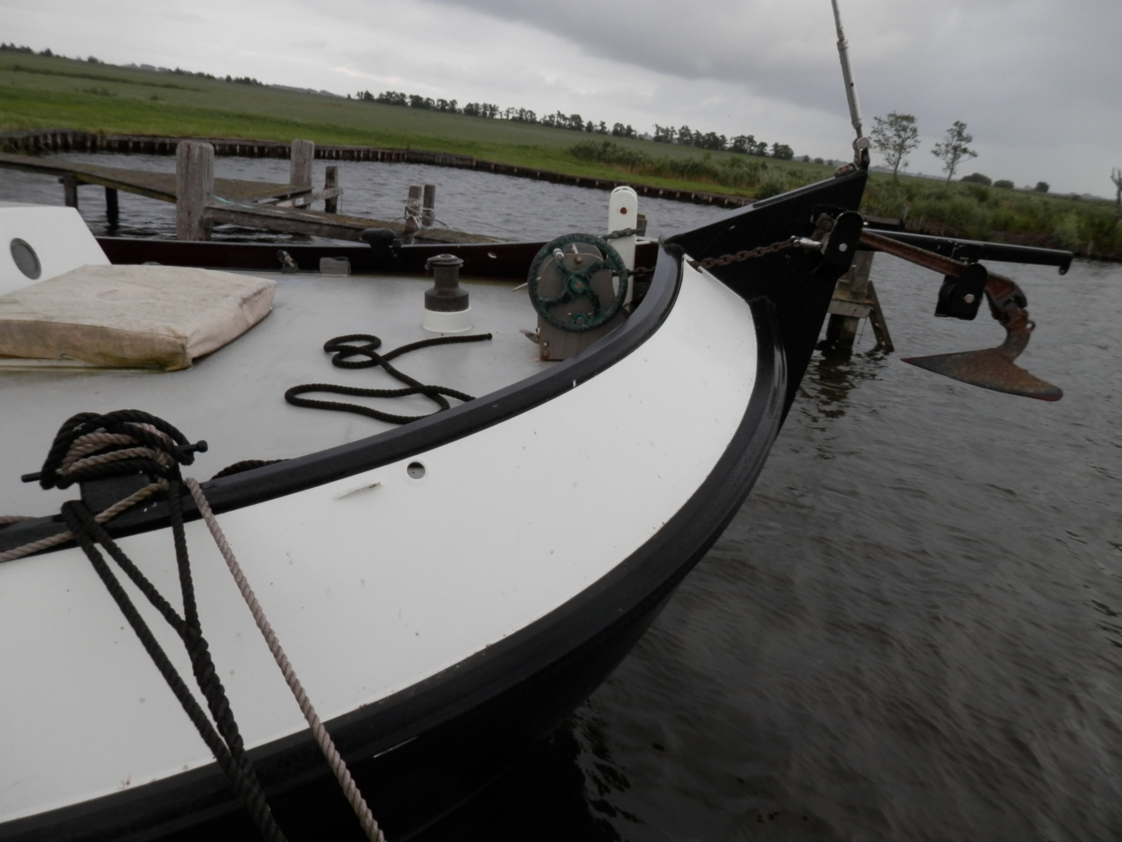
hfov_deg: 69.4
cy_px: 421
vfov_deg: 54.9
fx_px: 810
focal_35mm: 25
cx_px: 561
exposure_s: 1/60
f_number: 3
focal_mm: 4.5
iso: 80
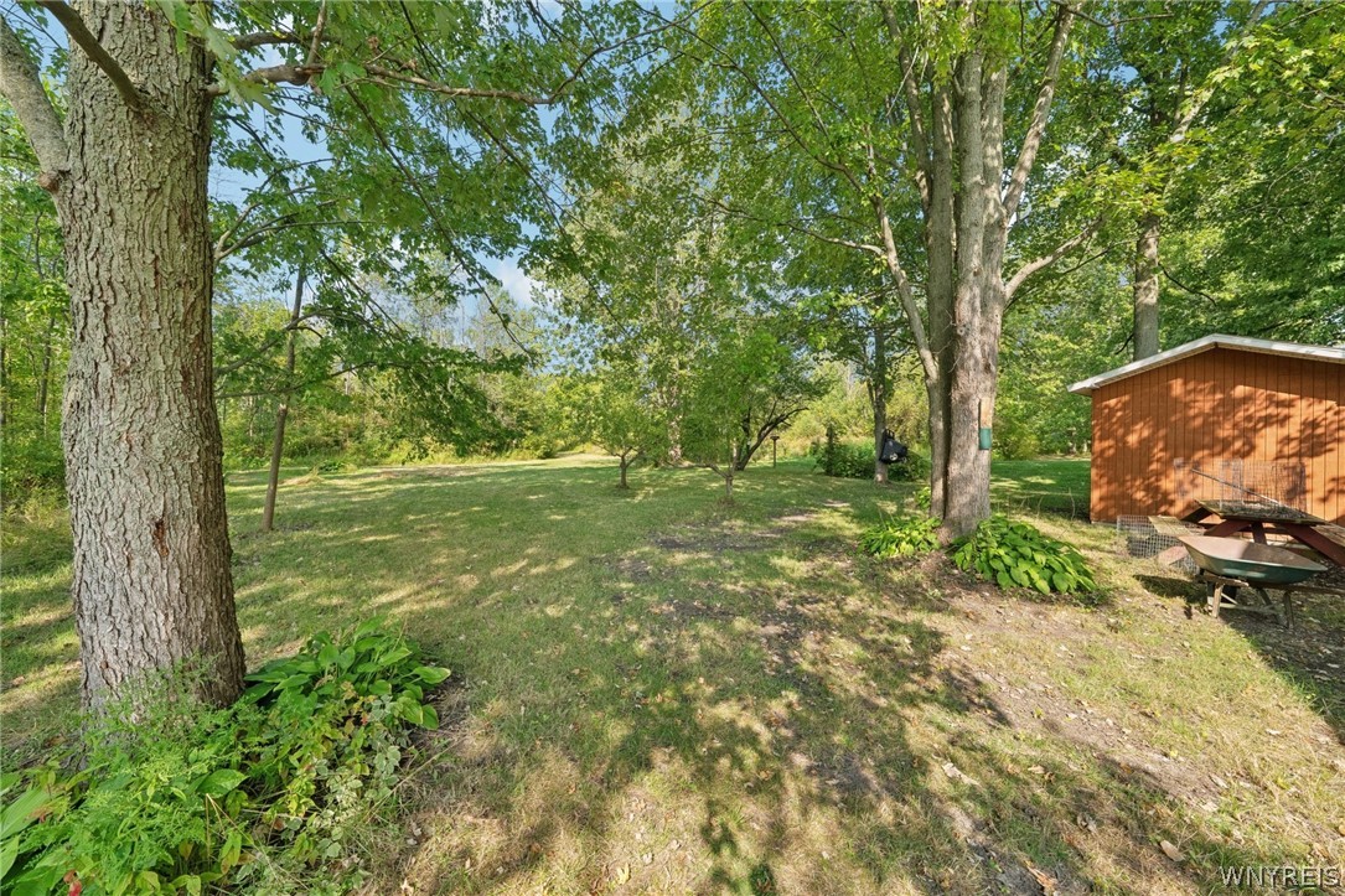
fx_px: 448
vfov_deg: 90.0
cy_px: 448
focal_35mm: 12
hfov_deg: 112.6
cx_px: 672
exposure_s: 1/40
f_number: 9
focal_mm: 12
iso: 100
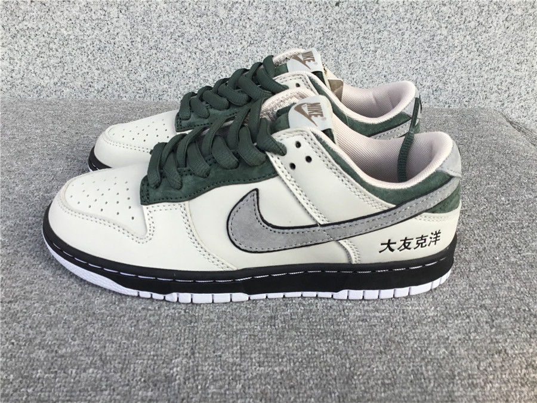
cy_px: 202
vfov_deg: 45.4
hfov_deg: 58.4
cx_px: 268
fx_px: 481
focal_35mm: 31
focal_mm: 3.3
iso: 25
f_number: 2.4
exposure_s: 1/367
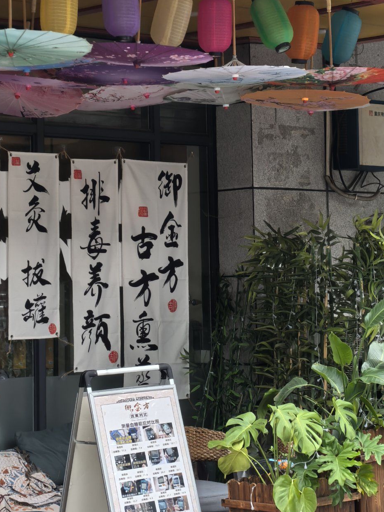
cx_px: 185
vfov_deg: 16.6
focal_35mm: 118
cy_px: 92
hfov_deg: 12.6
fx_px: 1746
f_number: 2
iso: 50
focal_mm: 5.75
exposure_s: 1/164
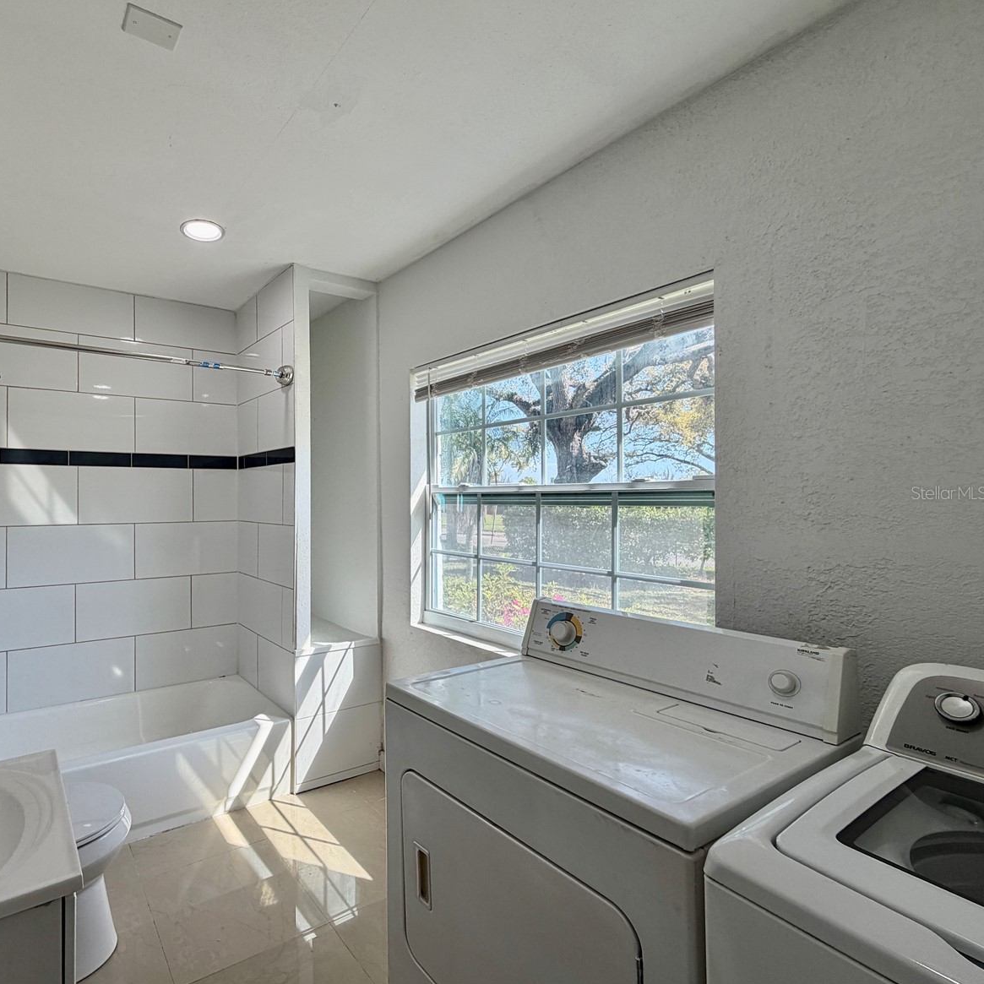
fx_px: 547
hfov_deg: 80.7
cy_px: 492
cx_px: 315
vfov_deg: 84.0
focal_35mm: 17
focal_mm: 2.22
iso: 40
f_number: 2.2
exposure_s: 1/167
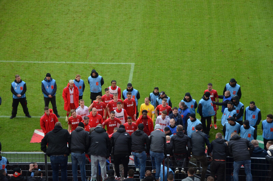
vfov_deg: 13.0
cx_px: 136
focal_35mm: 105
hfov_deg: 19.5
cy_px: 90
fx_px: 795
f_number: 5.3
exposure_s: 1/250
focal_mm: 70
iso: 400
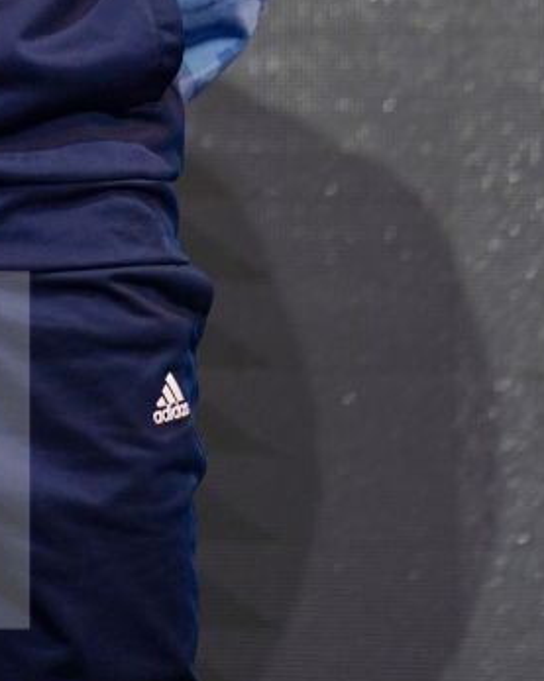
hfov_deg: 2.4
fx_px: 13099
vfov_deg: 3.0
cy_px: -247
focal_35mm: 650
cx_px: -153
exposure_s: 1/250
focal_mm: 200
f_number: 2.8
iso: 640
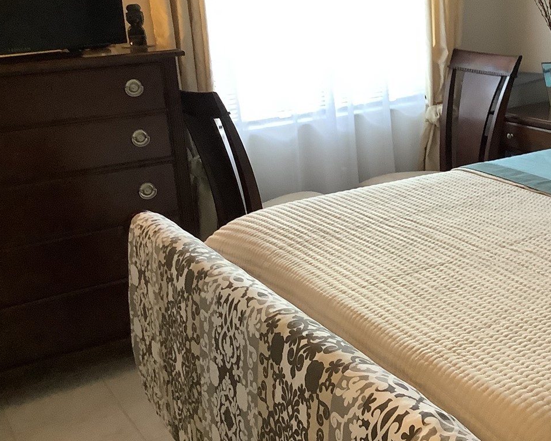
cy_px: 167
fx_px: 832
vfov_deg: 29.6
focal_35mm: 51
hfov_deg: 35.2
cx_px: 462
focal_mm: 3.3
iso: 160
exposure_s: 1/60
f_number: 2.4
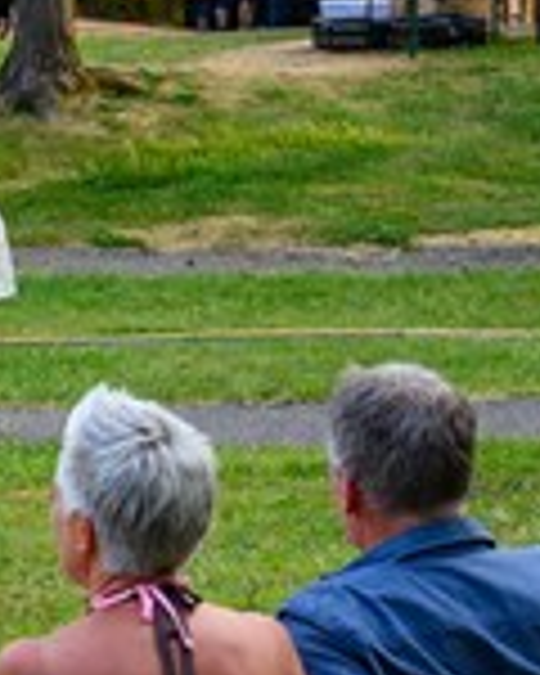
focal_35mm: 153
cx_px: -482
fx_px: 3057
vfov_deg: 12.6
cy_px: 266
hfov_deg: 9.5
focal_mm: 34
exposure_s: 1/125
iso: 400
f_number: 5.6
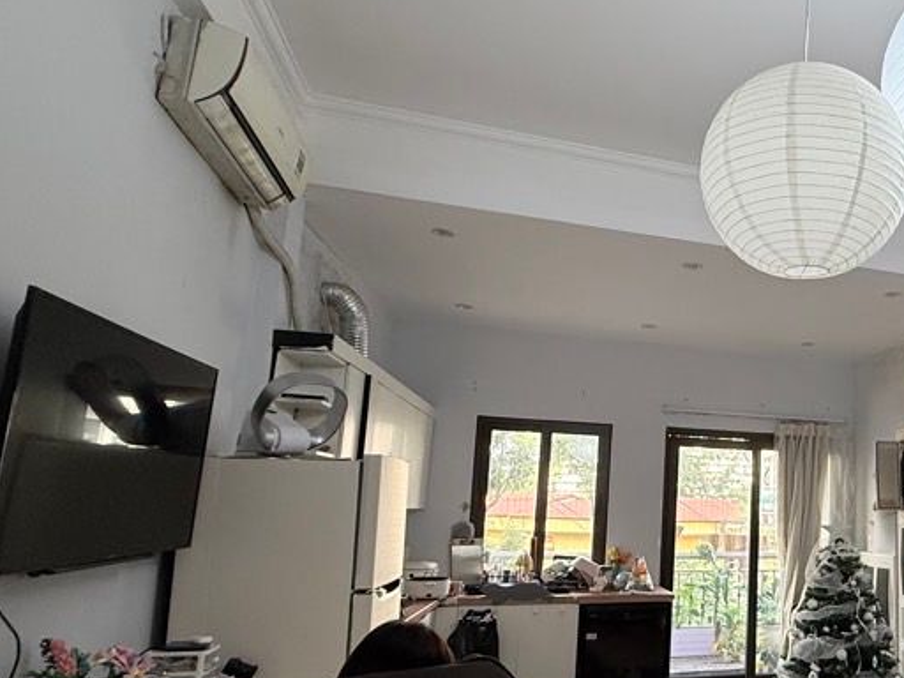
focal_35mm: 28
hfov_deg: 56.2
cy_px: 415
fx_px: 731
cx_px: 787
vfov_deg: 49.4
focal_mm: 2.22
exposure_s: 1/100
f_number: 2.2
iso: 250
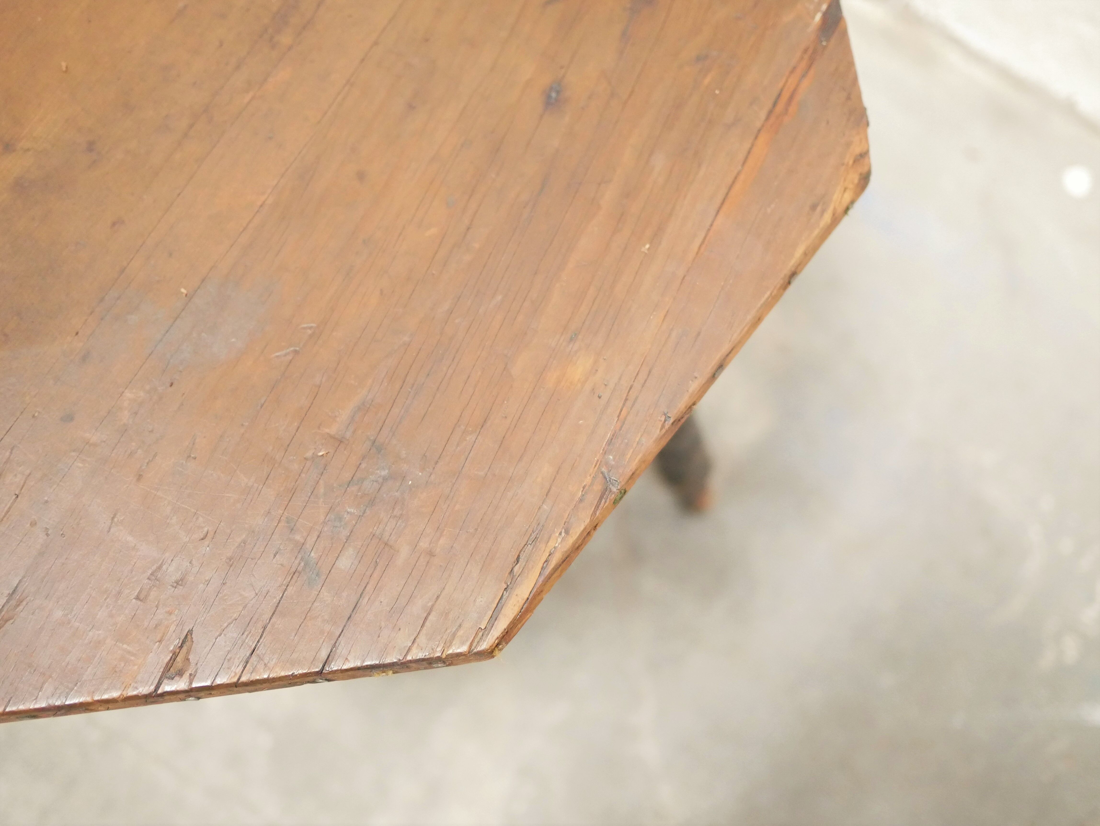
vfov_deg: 36.0
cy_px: 413
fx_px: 1272
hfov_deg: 46.8
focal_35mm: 40
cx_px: 550
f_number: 1.7
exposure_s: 1/40
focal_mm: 20
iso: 3200
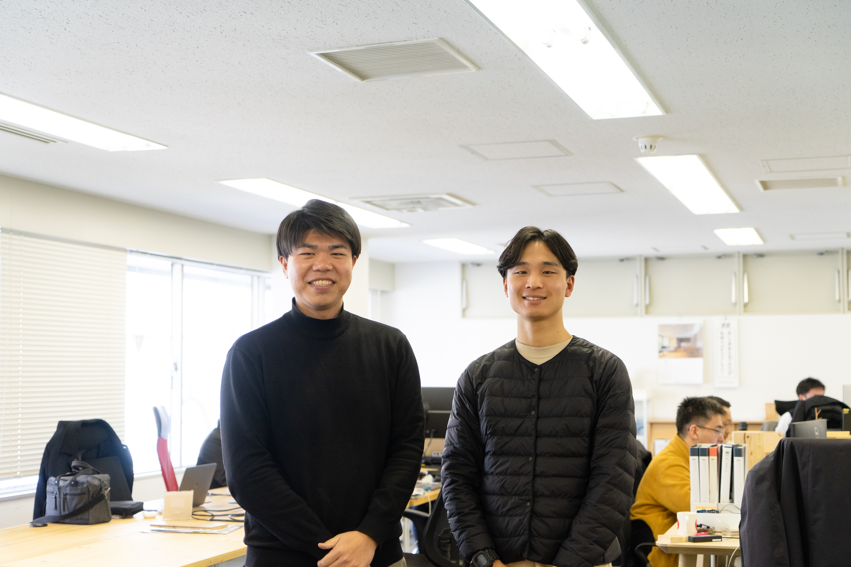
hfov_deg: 38.2
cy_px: 284
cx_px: 426
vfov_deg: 26.0
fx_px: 1229
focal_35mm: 52
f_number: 4
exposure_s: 1/160
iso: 1000
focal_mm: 52
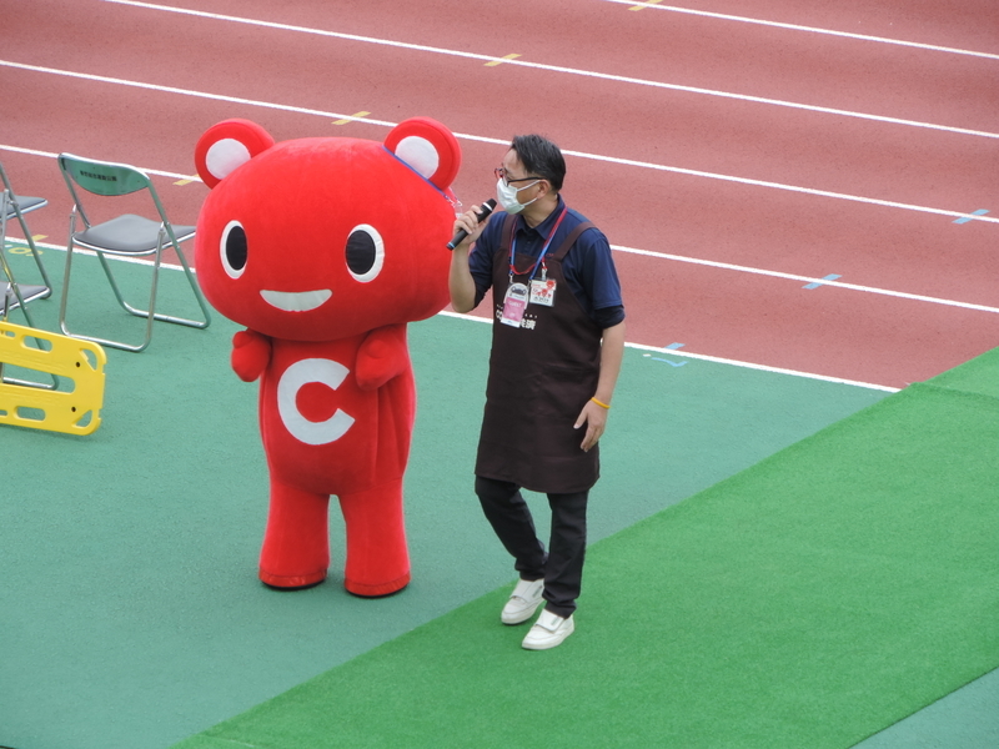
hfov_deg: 6.1
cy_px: 374
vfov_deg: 4.6
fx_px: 9379
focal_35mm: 325
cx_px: 500
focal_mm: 57.9
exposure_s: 1/200
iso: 125
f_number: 4.8
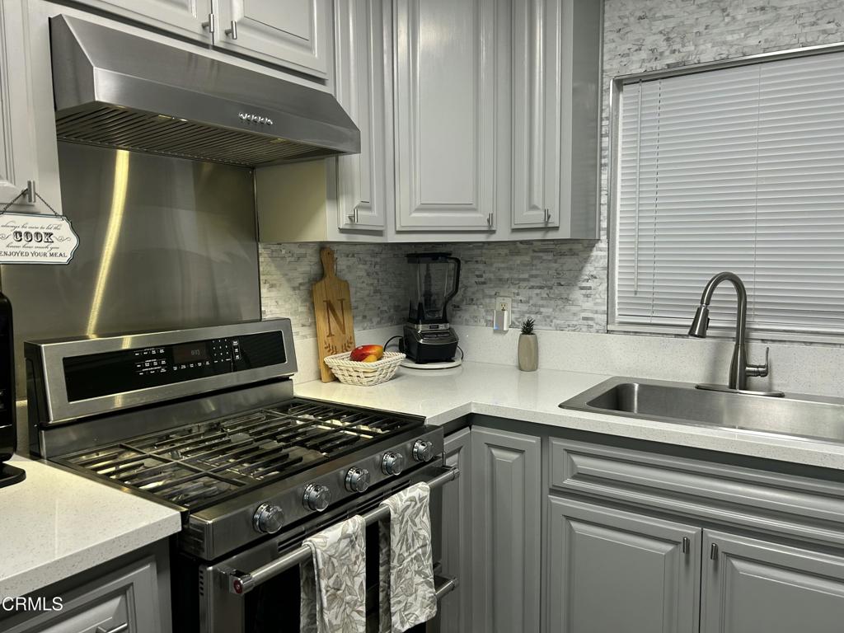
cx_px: 422
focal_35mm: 26
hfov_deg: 67.3
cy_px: 316
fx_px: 634
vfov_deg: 53.1
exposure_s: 1/60
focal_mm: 5.7
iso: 80
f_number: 1.5
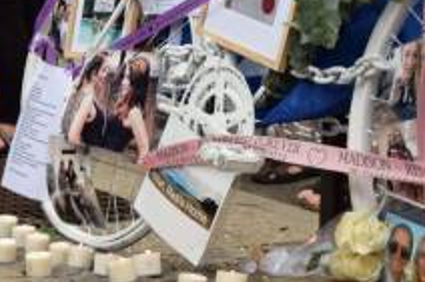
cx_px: 152
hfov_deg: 18.6
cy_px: -12
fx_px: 1298
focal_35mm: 110
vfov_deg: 12.3
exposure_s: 1/80
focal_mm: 24
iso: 400
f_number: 4.5
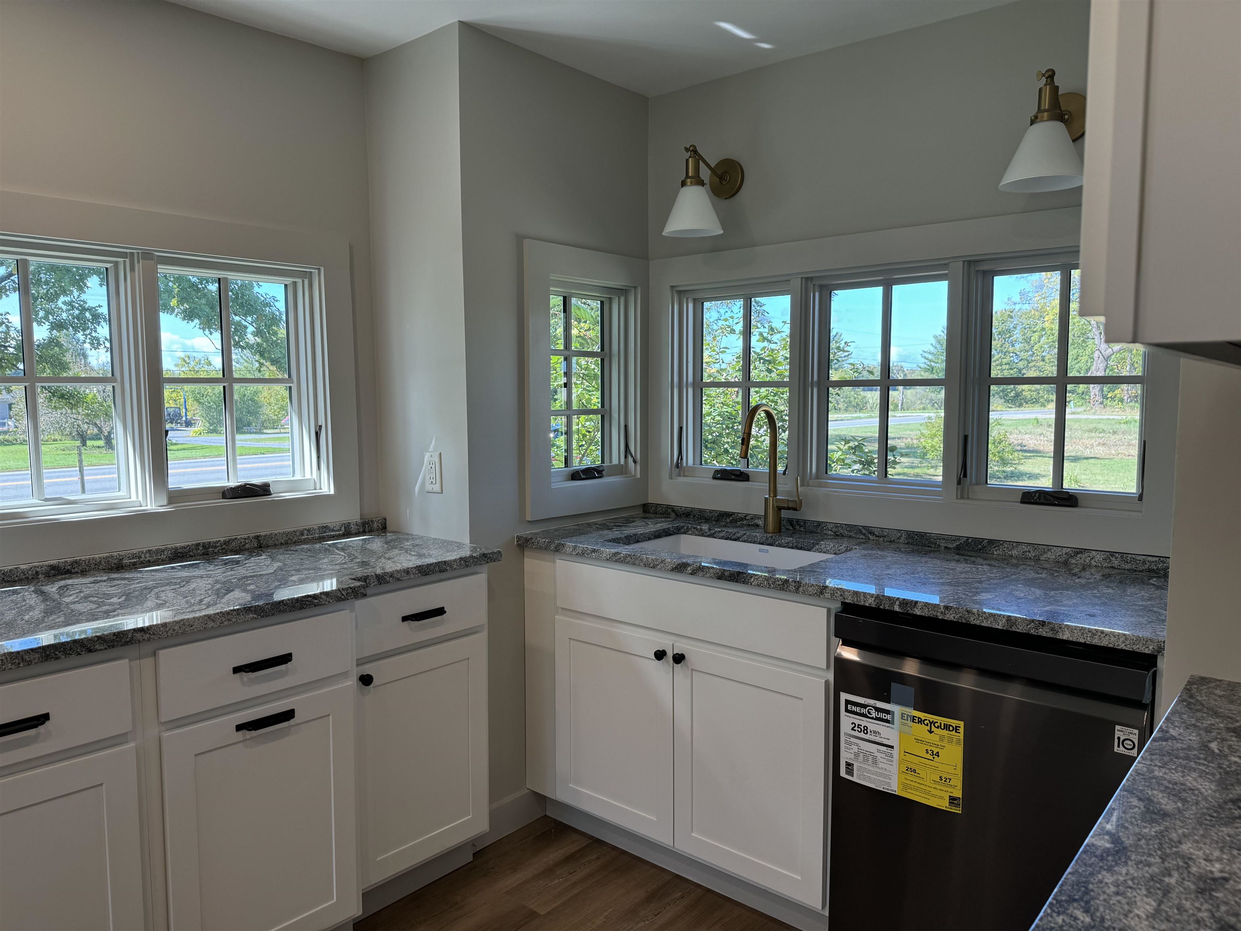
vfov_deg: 56.8
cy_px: 466
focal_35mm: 24
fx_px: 860
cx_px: 620
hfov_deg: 71.6
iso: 80
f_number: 1.78
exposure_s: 1/175
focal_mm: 6.76
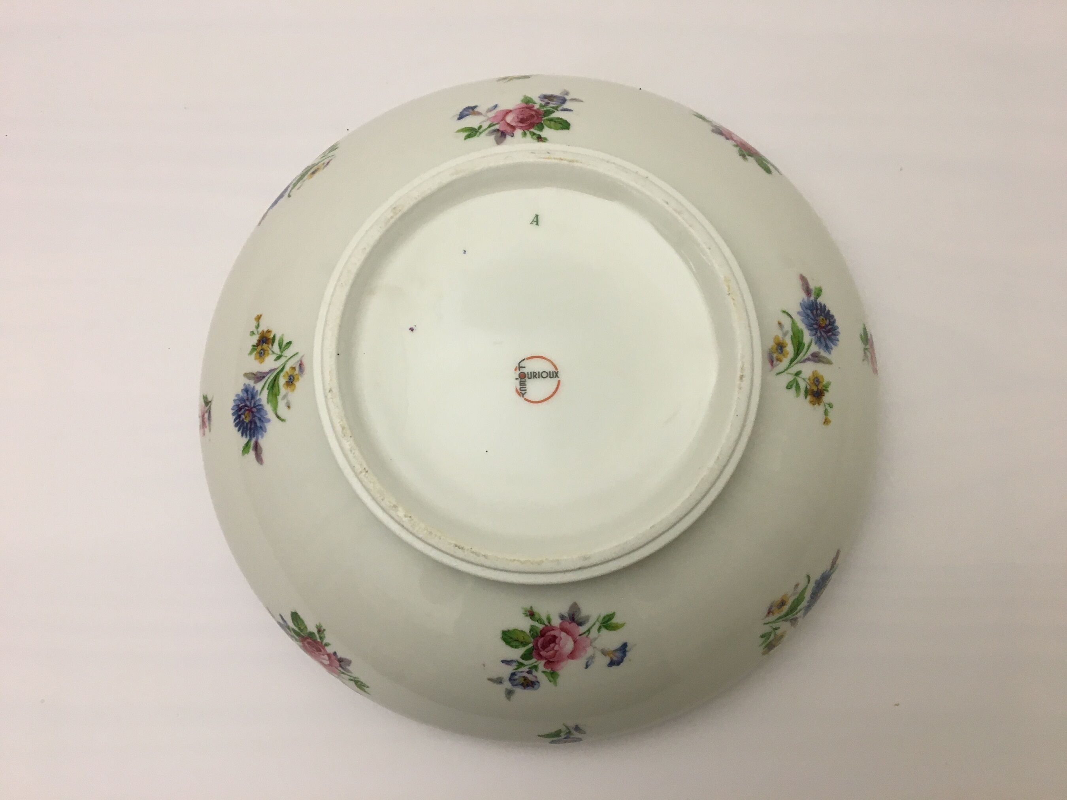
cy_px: 400
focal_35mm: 29
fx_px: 894
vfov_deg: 48.2
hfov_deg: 61.7
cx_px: 534
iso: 100
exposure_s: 1/33
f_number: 2.2
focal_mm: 4.15
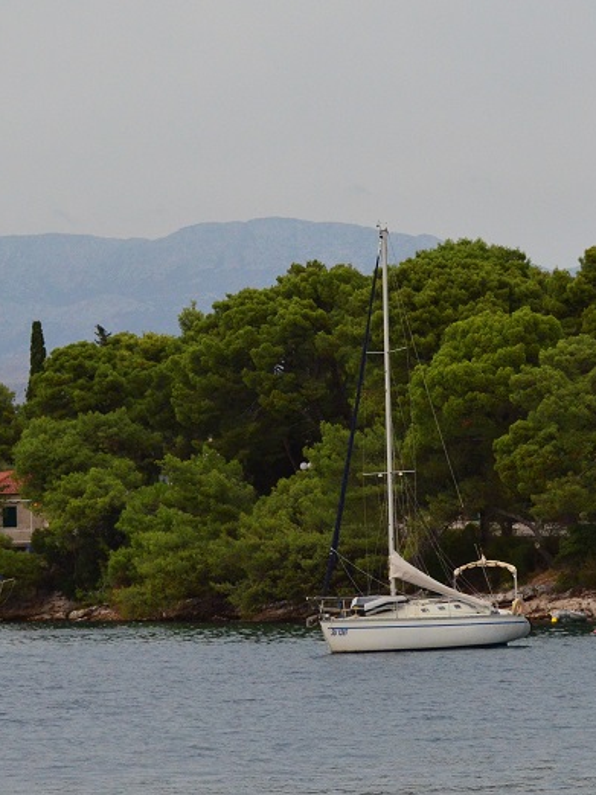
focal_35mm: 193
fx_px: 4434
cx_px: 442
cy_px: 309
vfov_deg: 10.2
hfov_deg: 7.7
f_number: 4.5
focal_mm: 70
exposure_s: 1/1600
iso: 2000
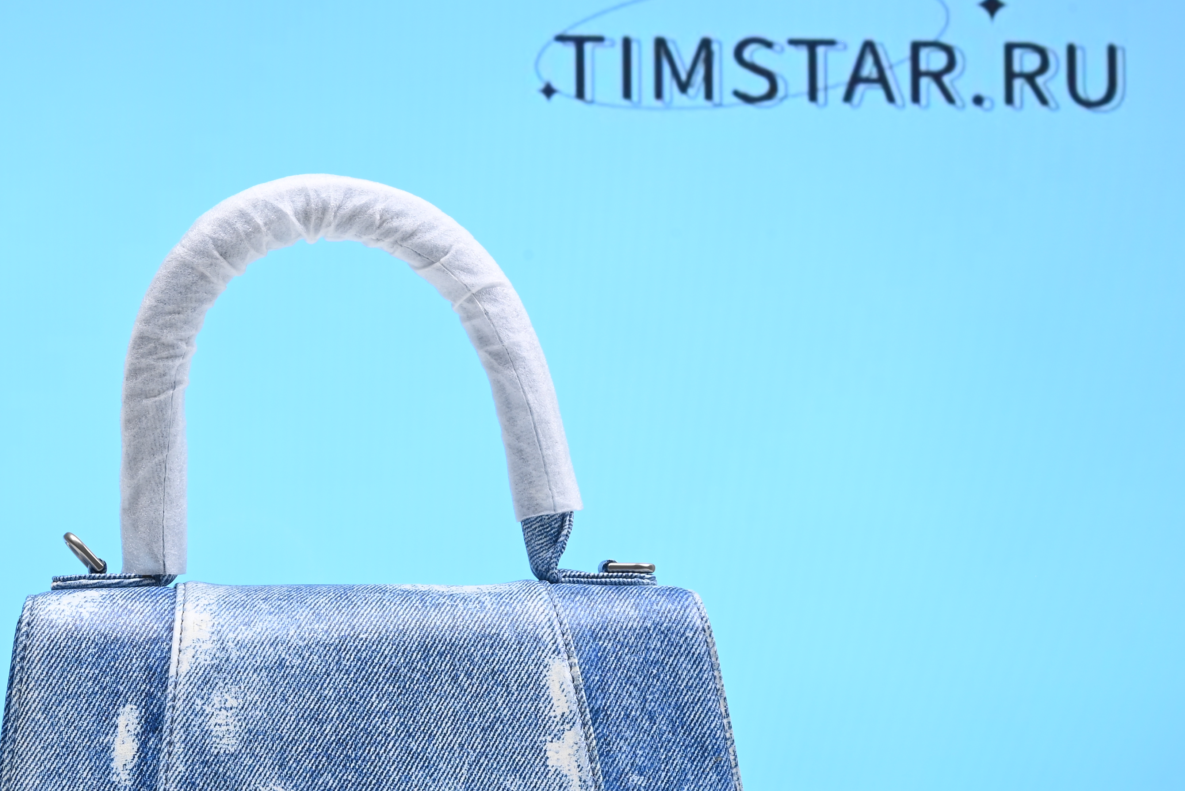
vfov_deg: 17.9
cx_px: 376
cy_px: 598
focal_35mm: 76
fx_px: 2503
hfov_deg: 26.5
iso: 100
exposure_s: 1/2
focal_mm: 41
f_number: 16
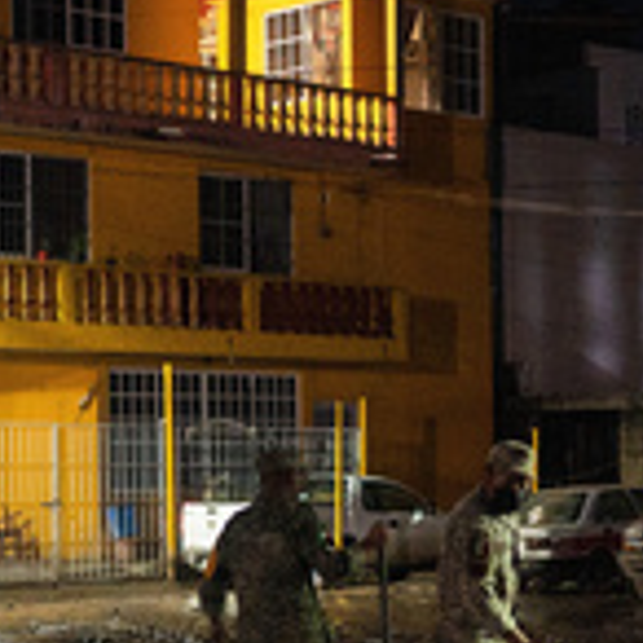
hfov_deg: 16.5
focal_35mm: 104
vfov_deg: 16.6
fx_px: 2186
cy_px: 509
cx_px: 577
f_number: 1.8
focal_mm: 35
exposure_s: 1/125
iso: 2500
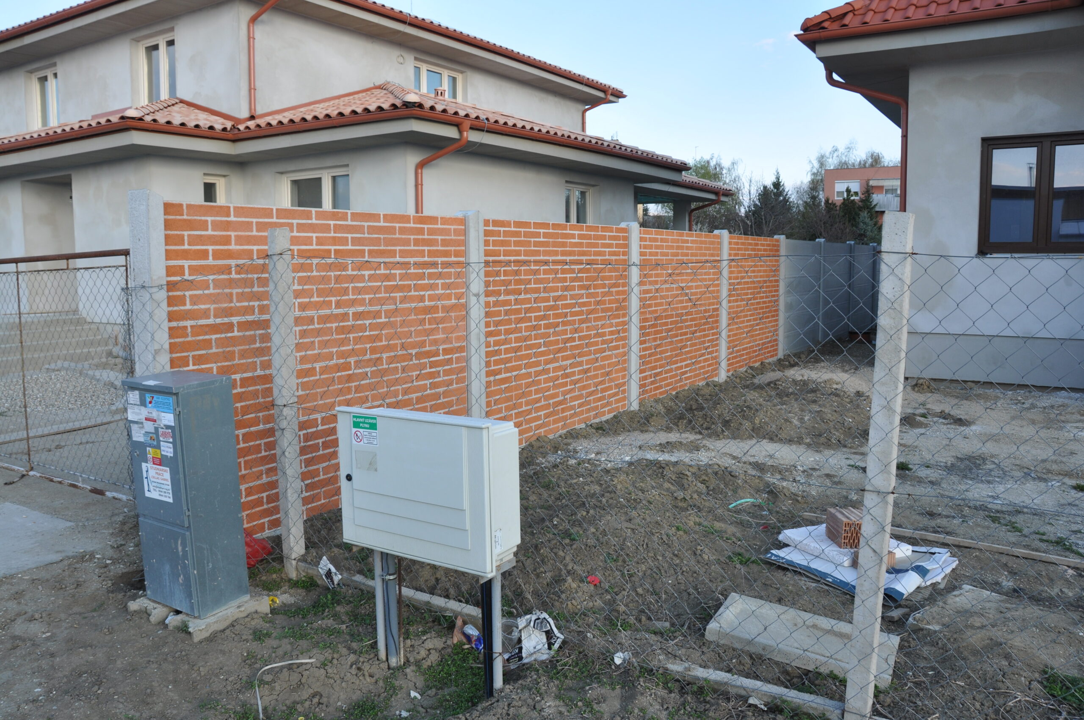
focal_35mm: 27
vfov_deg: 47.8
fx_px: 812
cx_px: 542
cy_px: 360
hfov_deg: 67.4
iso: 200
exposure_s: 1/100
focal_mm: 18
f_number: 9
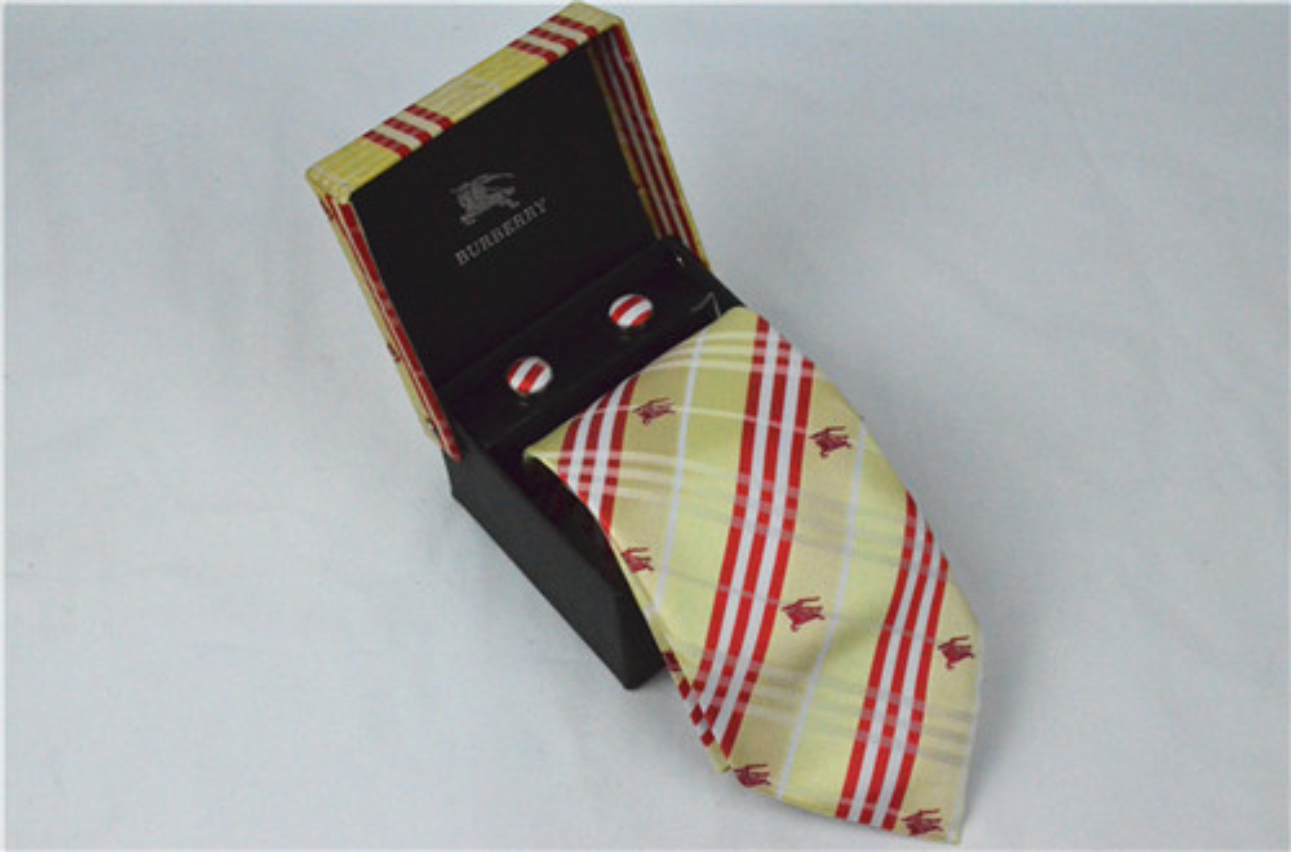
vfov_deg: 21.4
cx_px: 646
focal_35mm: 63
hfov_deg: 32.0
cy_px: 426
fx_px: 2252
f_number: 14
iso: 6400
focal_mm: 42
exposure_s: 1/800
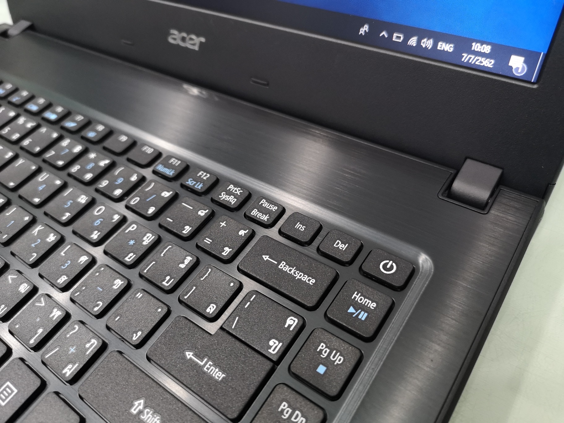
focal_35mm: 27
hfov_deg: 65.3
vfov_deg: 51.4
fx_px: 440
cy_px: 212
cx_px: 282
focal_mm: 3.95
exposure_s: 1/33.3
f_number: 1.8
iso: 320
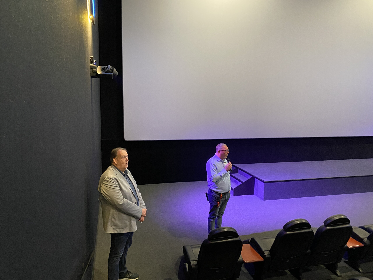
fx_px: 280
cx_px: 186
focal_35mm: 26
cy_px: 140
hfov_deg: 67.3
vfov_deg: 53.1
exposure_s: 1/25
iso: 640
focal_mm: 4.25
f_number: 1.8
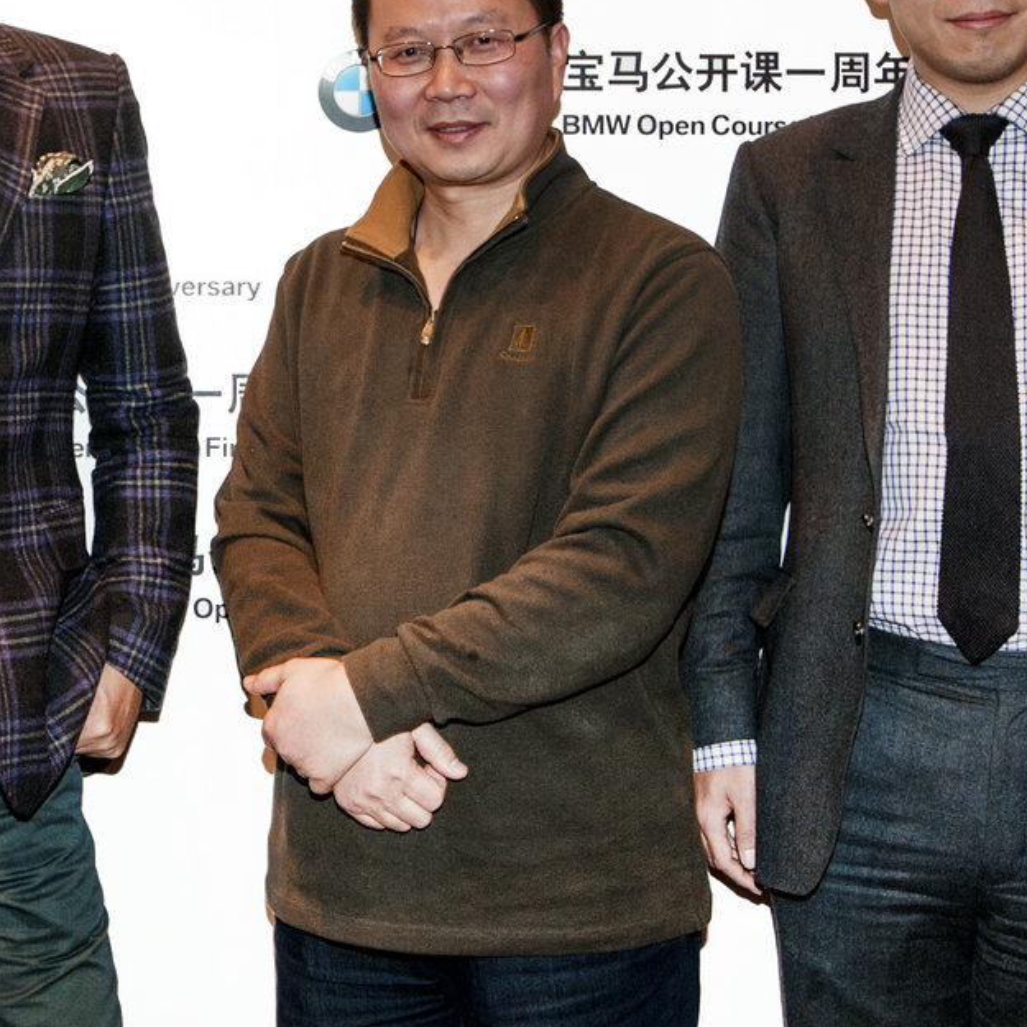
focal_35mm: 74
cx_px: 46
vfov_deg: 23.1
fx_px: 2484
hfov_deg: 22.6
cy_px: 224
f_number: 5.6
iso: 400
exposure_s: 1/40
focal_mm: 32
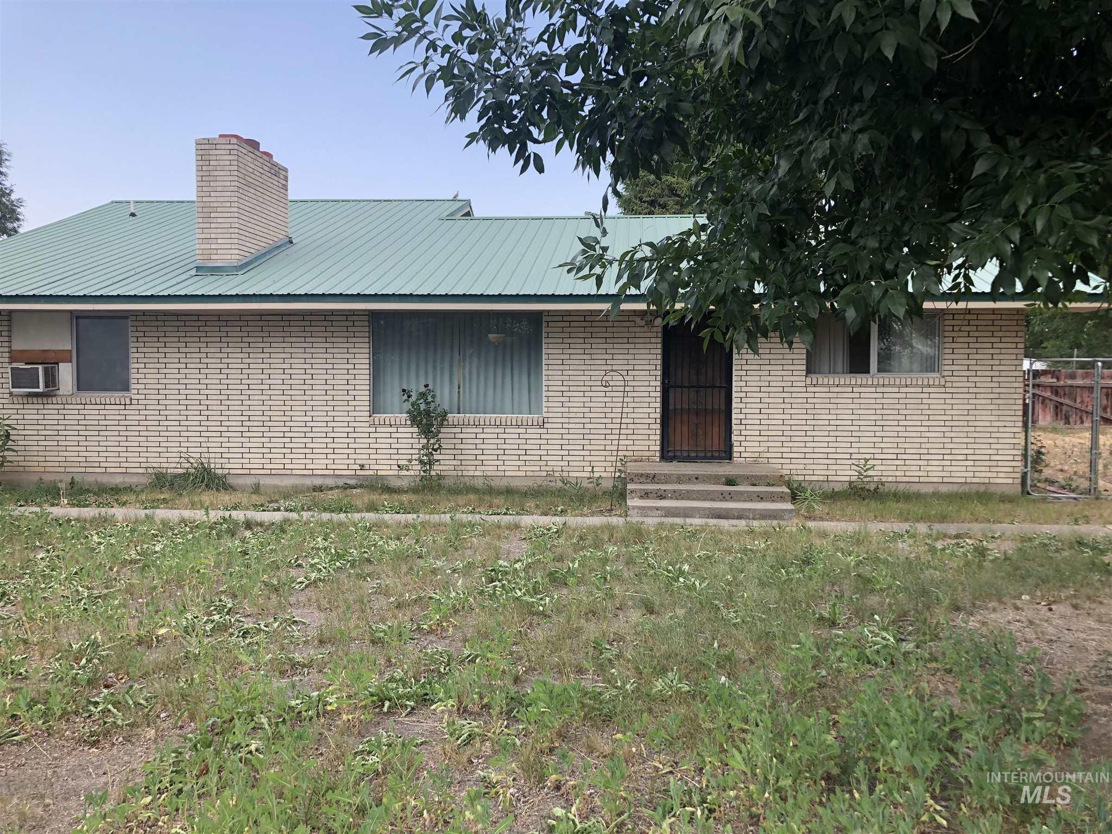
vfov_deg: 49.7
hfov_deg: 63.4
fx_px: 899
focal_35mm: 28
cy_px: 417
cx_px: 556
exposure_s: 1/395
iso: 20
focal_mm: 3.99
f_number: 1.8
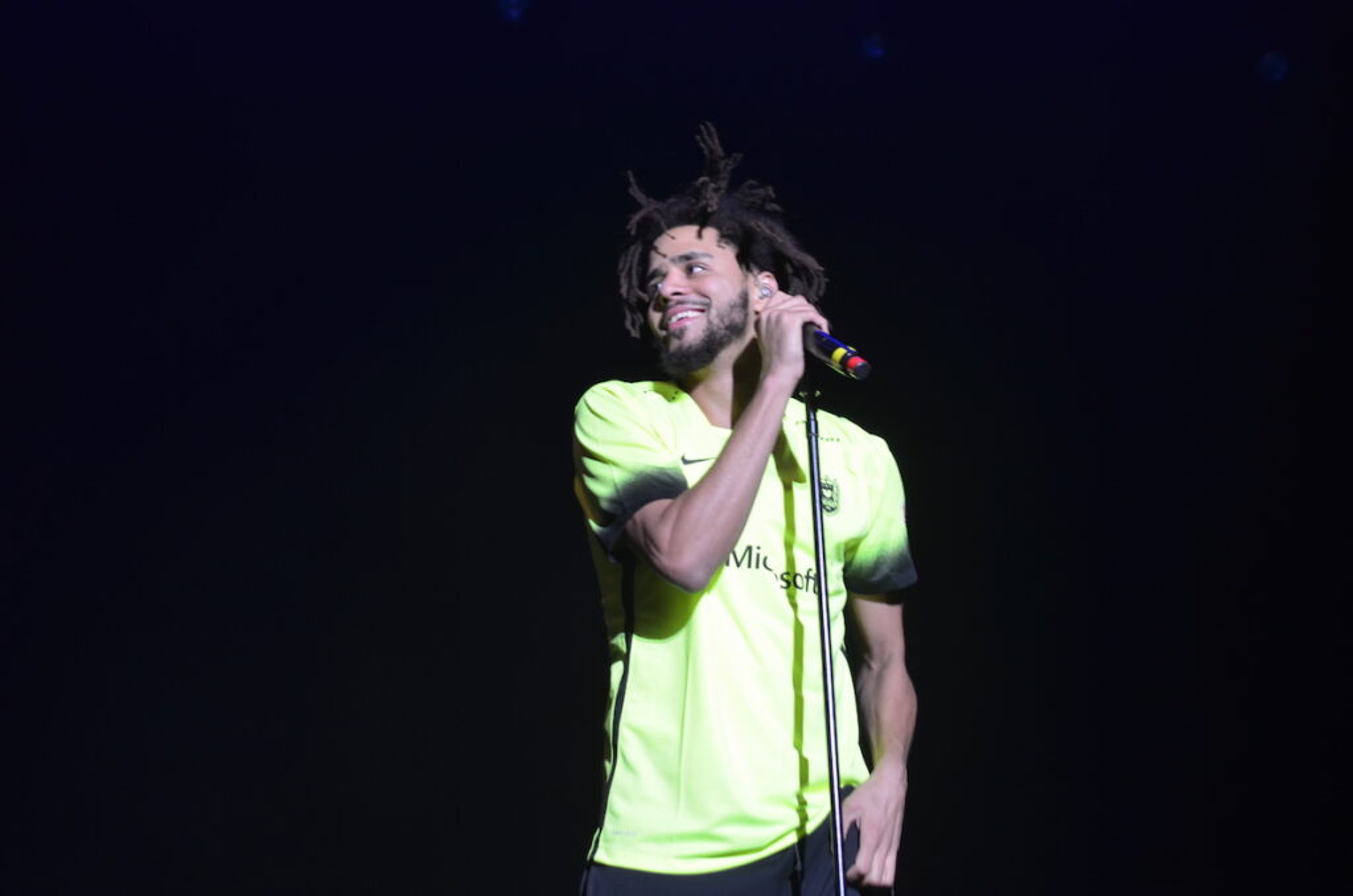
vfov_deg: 16.5
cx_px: 676
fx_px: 3094
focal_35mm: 82
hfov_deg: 24.7
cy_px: 448
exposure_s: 1/60
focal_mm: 55
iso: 500
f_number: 4
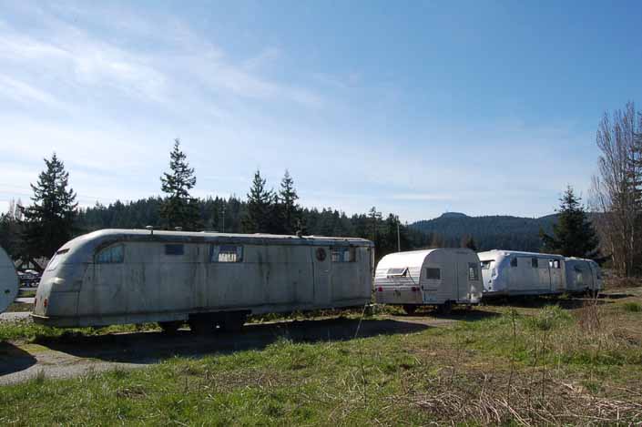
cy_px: 214
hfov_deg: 67.4
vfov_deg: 47.9
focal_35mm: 27
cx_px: 321
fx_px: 481
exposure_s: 1/60
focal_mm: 18
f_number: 22
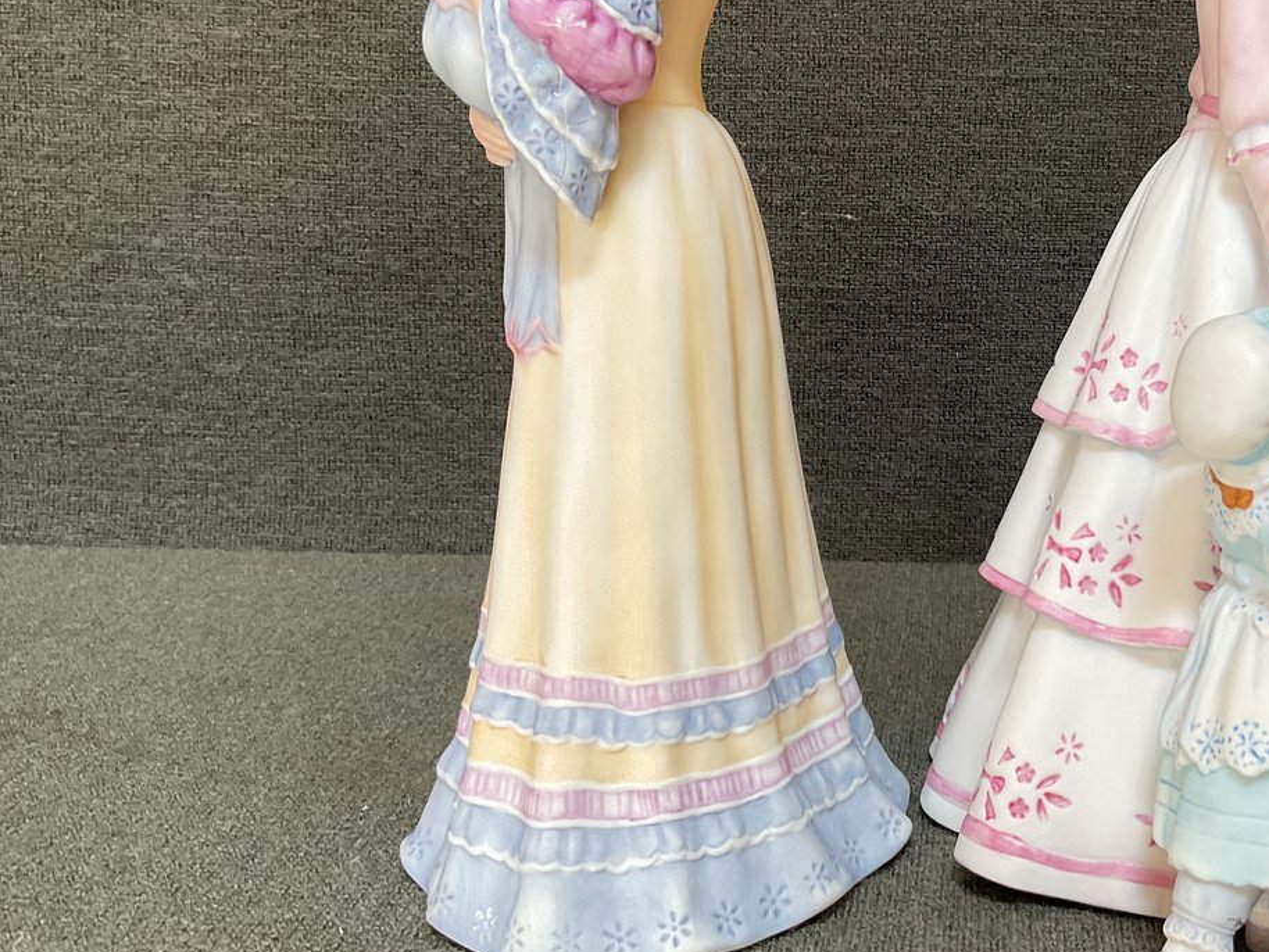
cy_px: 294
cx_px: 1028
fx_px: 1760
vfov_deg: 30.0
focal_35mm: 48
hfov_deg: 38.1
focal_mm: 3
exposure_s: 1/60
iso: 80
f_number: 1.8
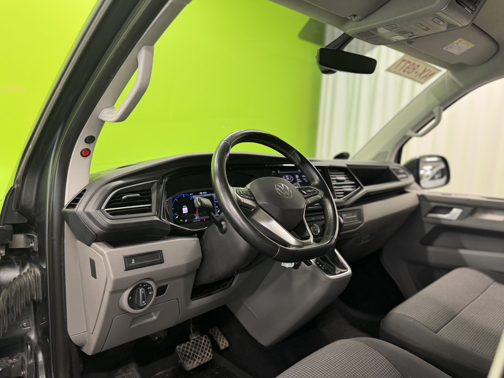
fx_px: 364
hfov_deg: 69.4
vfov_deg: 54.9
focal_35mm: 25
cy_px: 194
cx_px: 256
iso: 125
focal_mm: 6.76
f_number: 1.78
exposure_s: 1/50
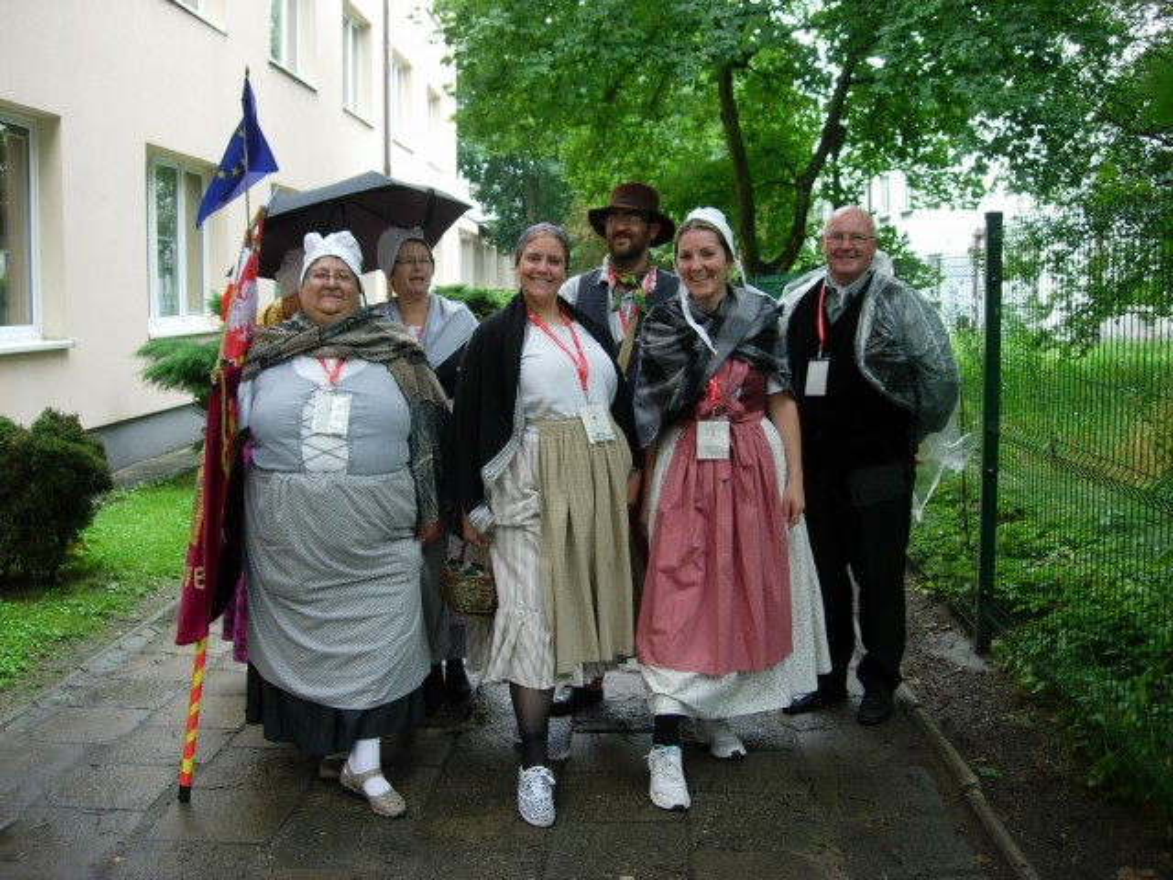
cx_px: 586
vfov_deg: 37.7
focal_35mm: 38
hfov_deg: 49.0
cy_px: 440
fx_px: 1288
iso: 64
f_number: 2.8
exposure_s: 1/71.8
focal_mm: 7.8
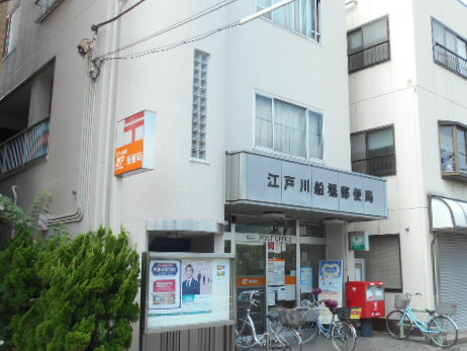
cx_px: 252
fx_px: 486
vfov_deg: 39.7
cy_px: 175
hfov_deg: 51.3
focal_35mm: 36
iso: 80
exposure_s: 1/320
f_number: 3.2
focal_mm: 4.6
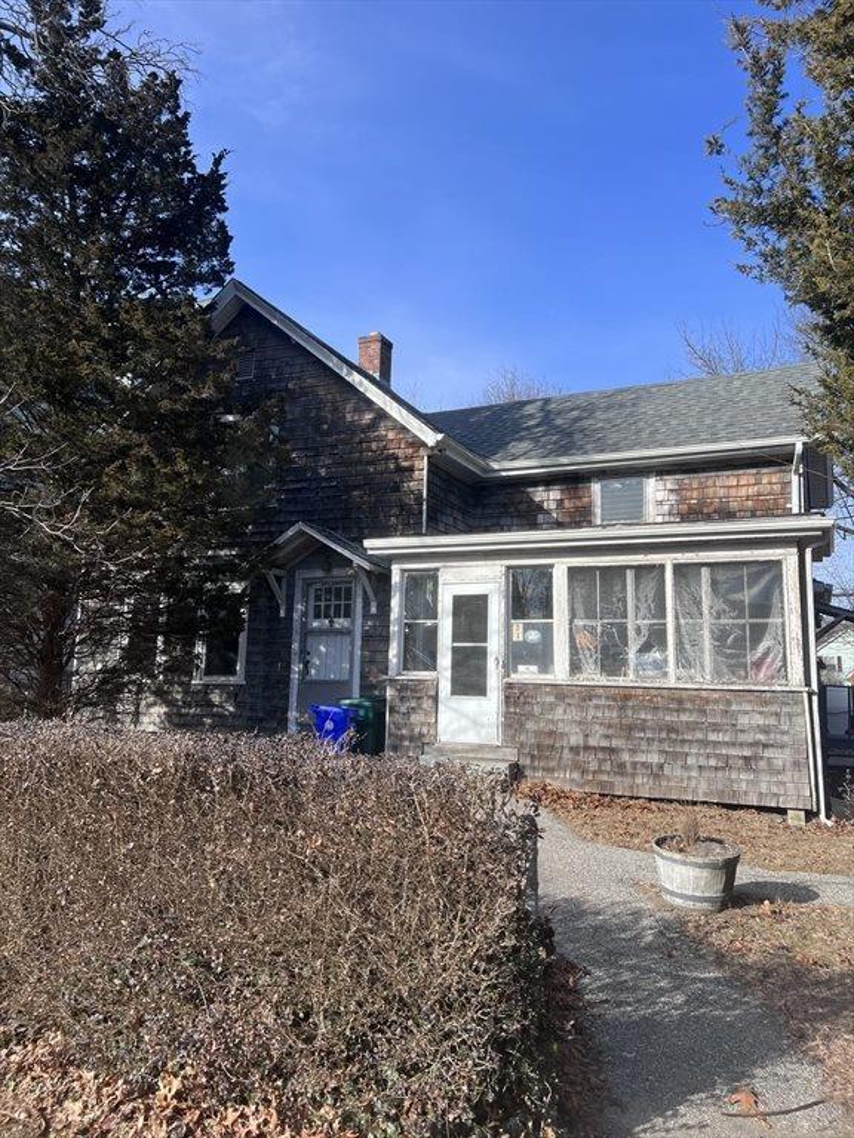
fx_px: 855
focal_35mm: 26
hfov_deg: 53.1
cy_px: 569
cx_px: 427
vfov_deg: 67.3
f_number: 1.5
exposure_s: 1/2165
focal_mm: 5.7
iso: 50
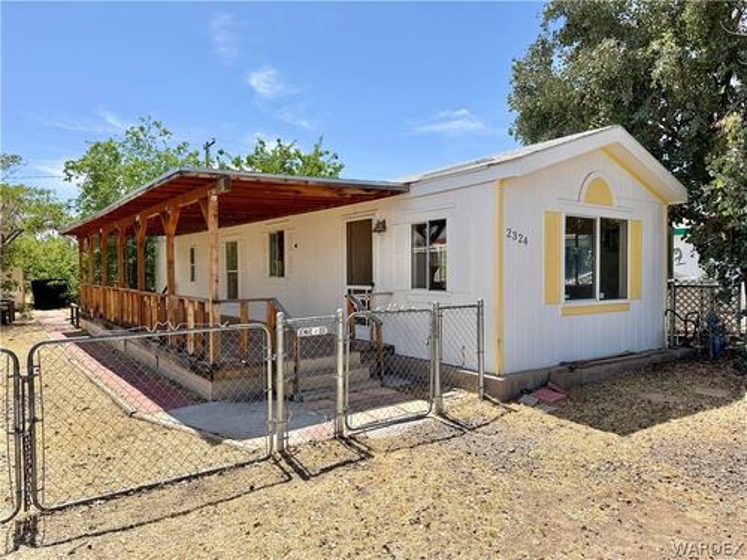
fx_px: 518
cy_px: 280
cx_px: 374
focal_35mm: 24
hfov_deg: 71.6
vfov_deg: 56.8
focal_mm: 6.76
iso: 80
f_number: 1.78
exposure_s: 1/4673
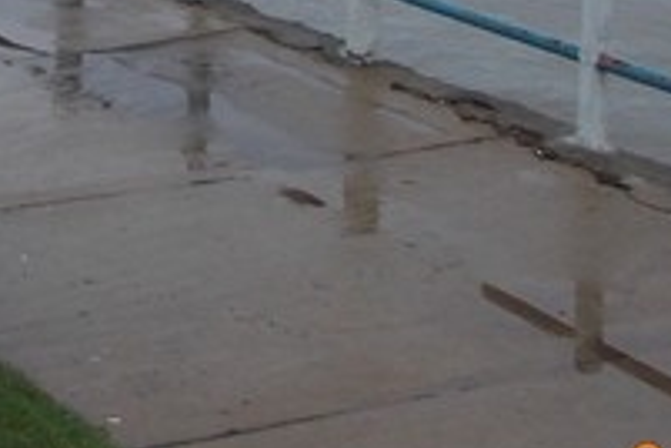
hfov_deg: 17.8
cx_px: -63
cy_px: -257
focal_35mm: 111
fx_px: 2069
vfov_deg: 11.7
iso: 80
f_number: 2.7
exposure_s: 1/400
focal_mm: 4
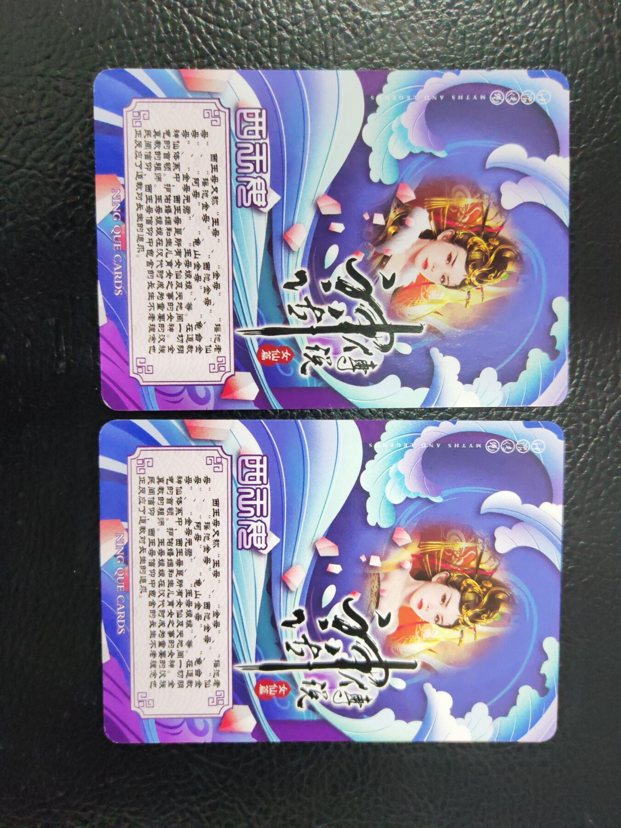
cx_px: 310
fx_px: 646
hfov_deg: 51.4
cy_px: 414
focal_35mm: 27
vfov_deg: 65.3
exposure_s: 1/89
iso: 1000
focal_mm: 5.53
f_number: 1.8
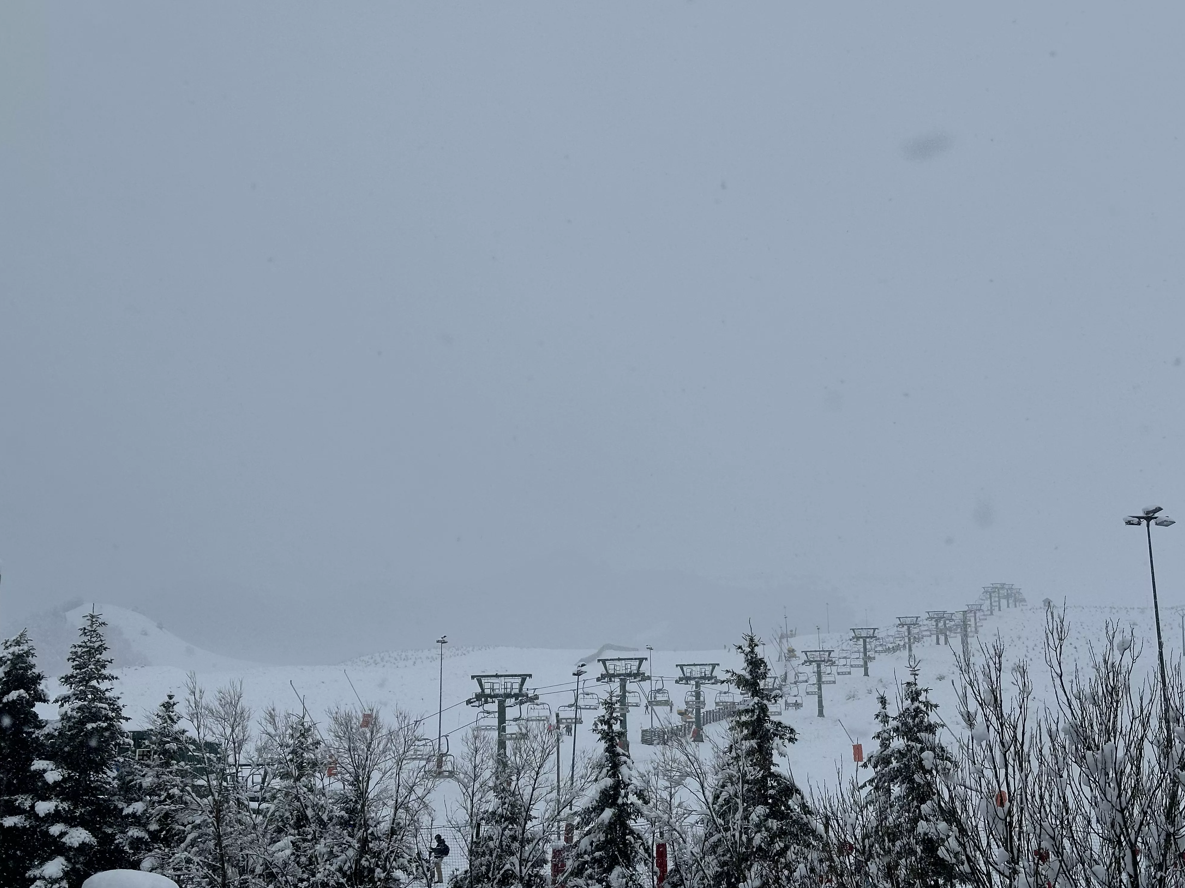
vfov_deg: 29.7
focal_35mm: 49
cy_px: 439
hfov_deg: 38.9
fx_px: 1677
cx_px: 602
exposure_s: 1/5556
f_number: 1.78
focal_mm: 6.86
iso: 64
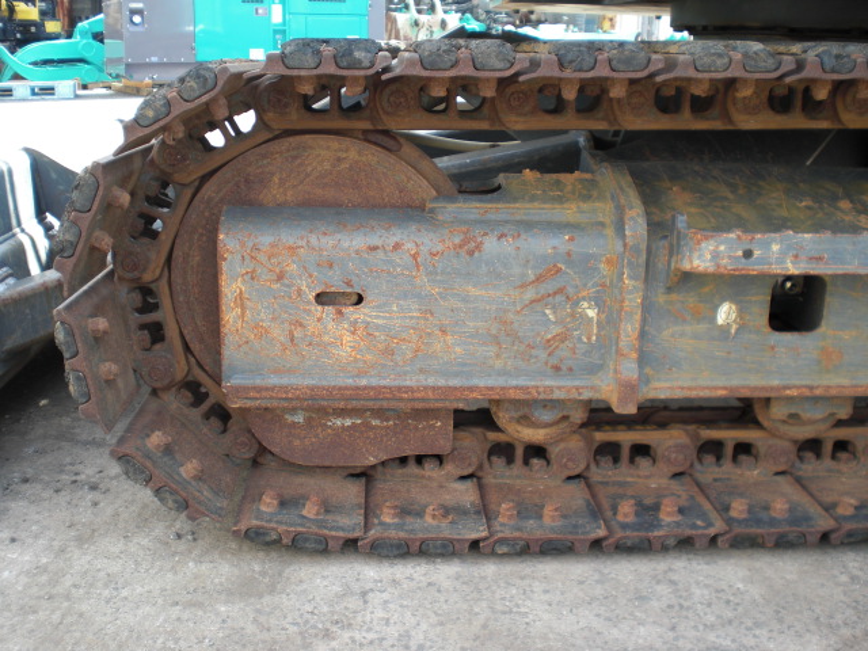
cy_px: 326
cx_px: 434
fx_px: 953
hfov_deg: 49.0
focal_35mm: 38
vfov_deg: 37.7
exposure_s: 1/100
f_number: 3.1
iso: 64
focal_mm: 6.3
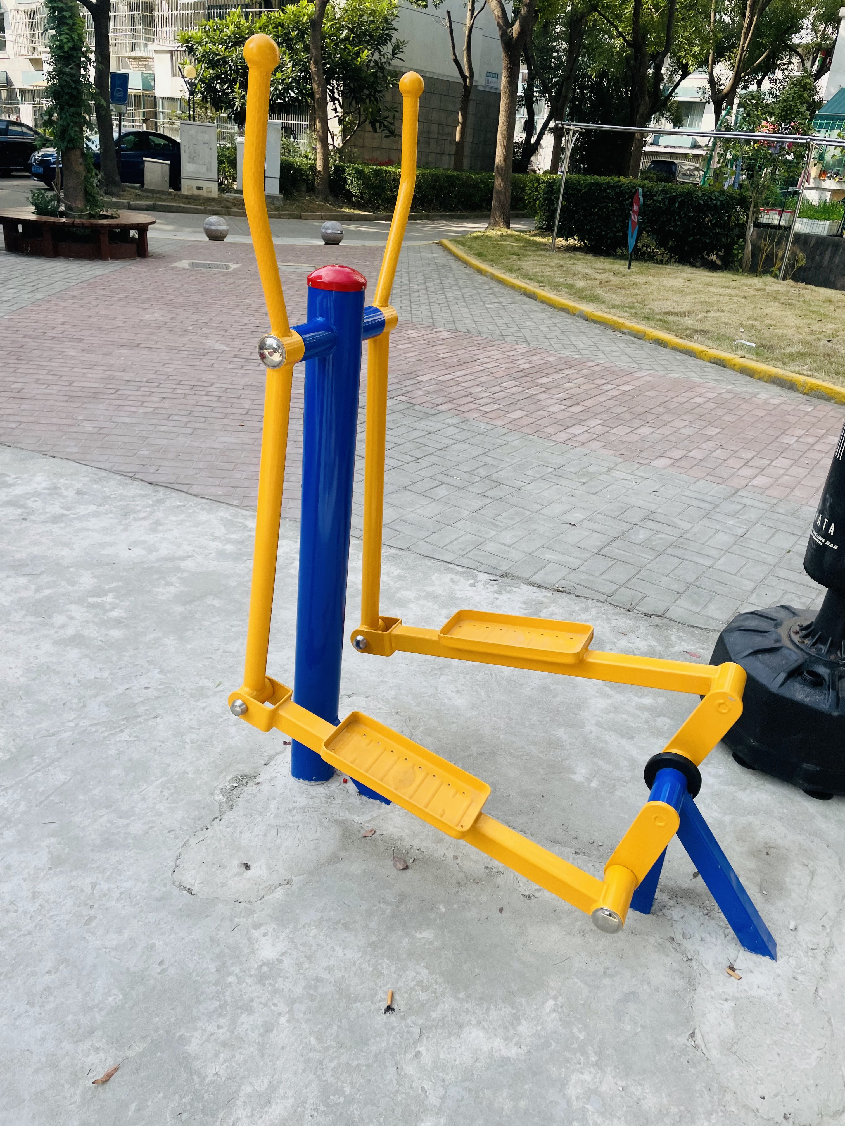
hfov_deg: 53.1
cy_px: 563
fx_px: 846
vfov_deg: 67.3
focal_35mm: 26
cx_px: 422
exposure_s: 1/1233
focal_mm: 4.2
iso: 32
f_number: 1.6
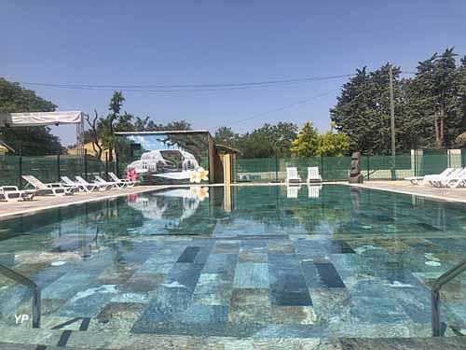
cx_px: 233
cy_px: 175
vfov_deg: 49.7
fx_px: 377
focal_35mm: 28
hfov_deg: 63.4
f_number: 1.8
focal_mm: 3.99
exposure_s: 1/2825
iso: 20
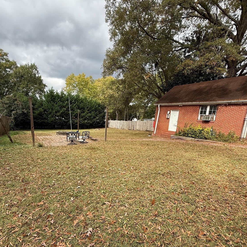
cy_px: 144
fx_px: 137
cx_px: 125
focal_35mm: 17
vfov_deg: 83.3
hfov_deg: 84.0
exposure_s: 1/390
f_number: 2.2
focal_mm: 2.22
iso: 50
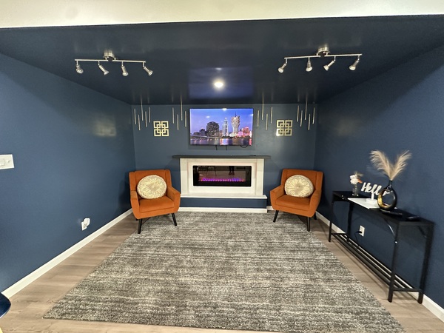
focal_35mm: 14
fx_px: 180
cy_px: 166
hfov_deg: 102.1
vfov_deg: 85.7
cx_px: 222
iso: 400
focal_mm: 2.22
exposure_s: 1/60
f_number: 2.2
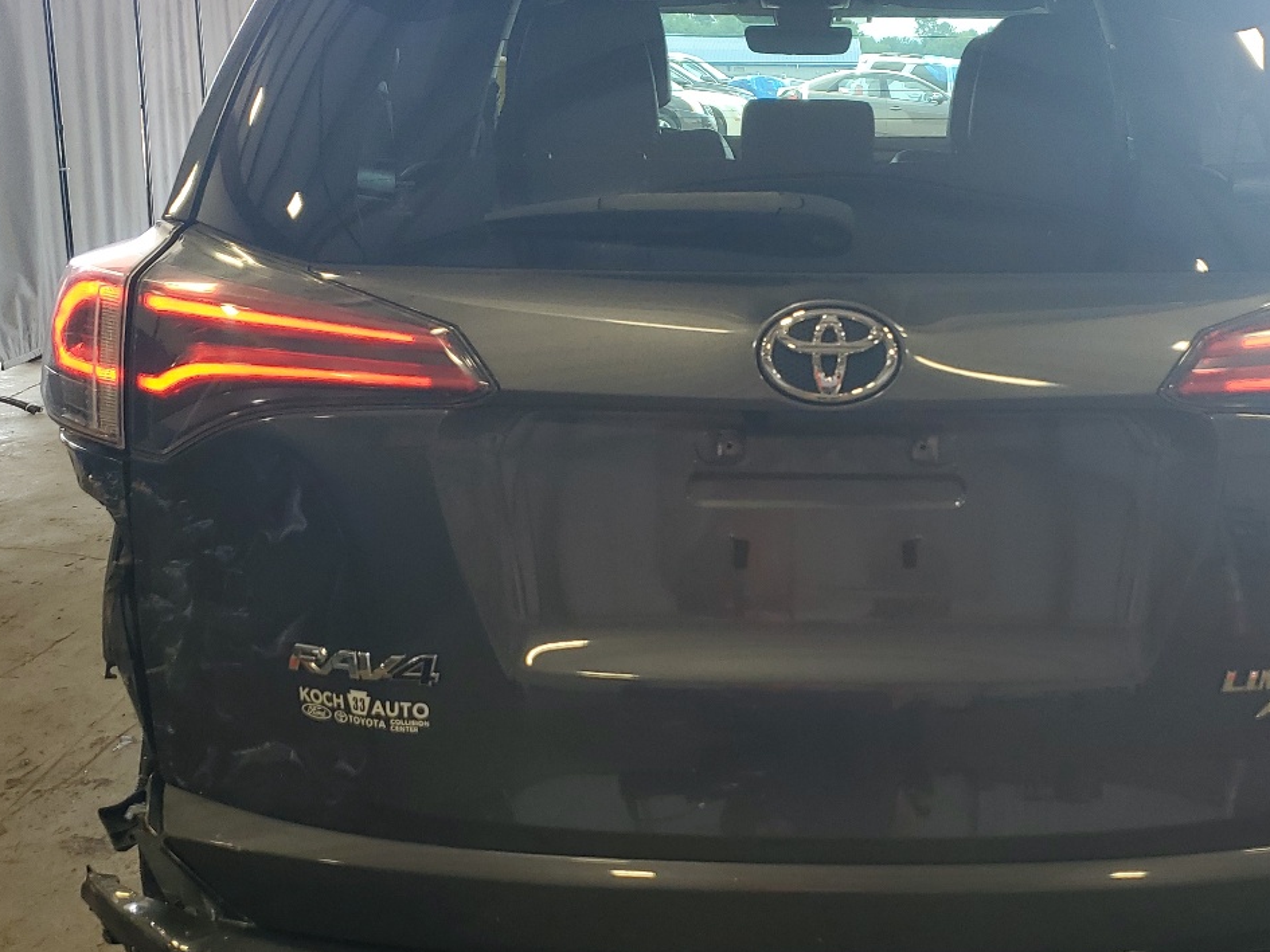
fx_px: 1614
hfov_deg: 42.6
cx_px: 802
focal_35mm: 44
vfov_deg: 32.9
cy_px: 526
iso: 50
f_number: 1.5
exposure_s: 1/120
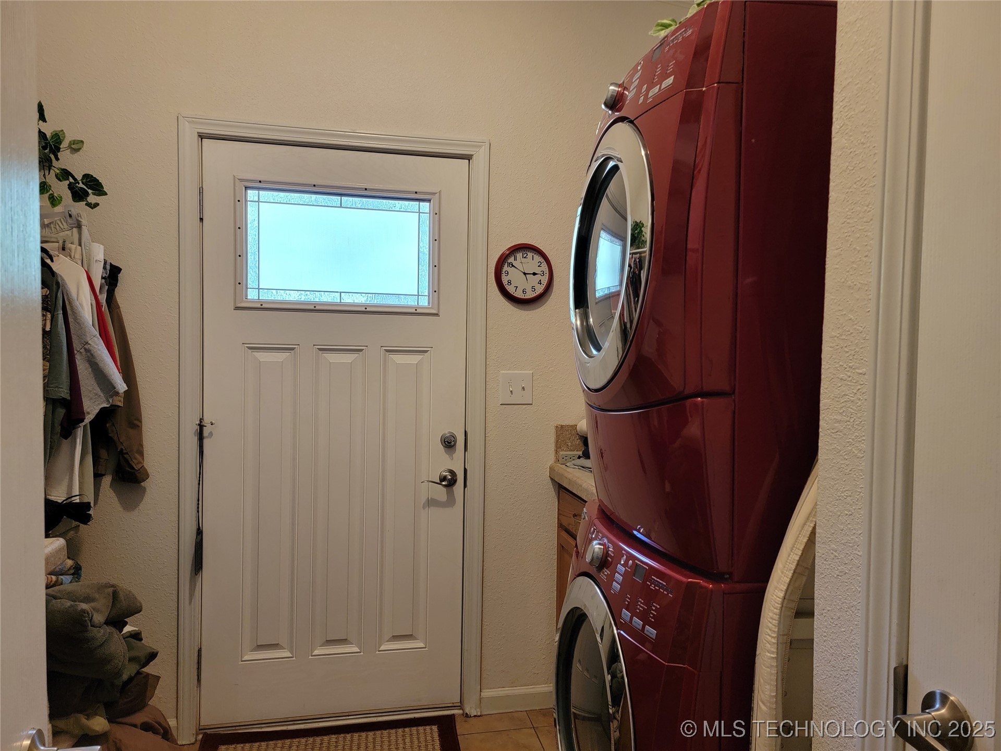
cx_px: 500
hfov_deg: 71.6
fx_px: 694
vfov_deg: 56.8
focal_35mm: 24
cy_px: 376
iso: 320
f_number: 1.8
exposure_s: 1/120
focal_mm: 6.7
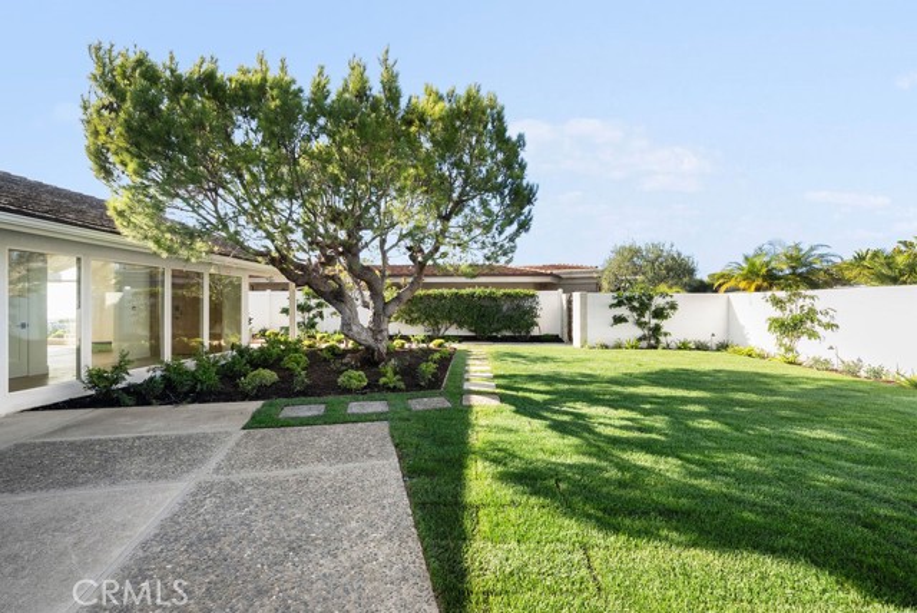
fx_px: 357
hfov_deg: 104.2
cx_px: 458
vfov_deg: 81.3
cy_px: 306
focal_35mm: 14
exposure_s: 1/40
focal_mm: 14
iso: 640
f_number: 14
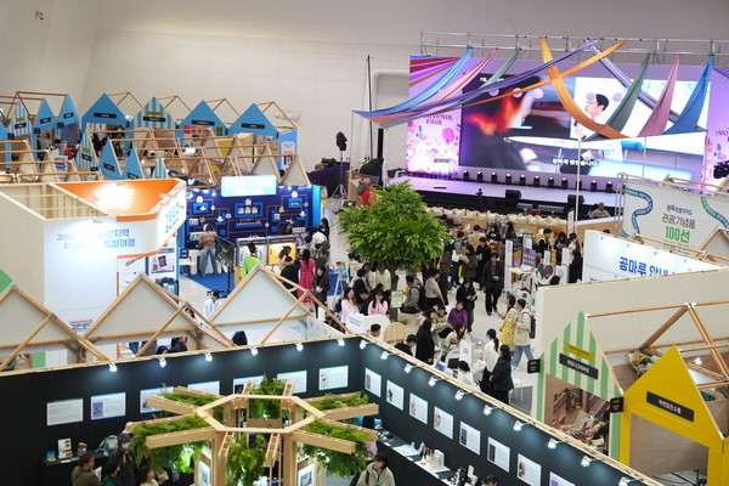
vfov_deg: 19.5
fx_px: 1417
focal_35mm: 70
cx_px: 364
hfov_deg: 28.8
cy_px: 243
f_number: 4.5
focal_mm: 70
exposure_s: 1/125
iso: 2500
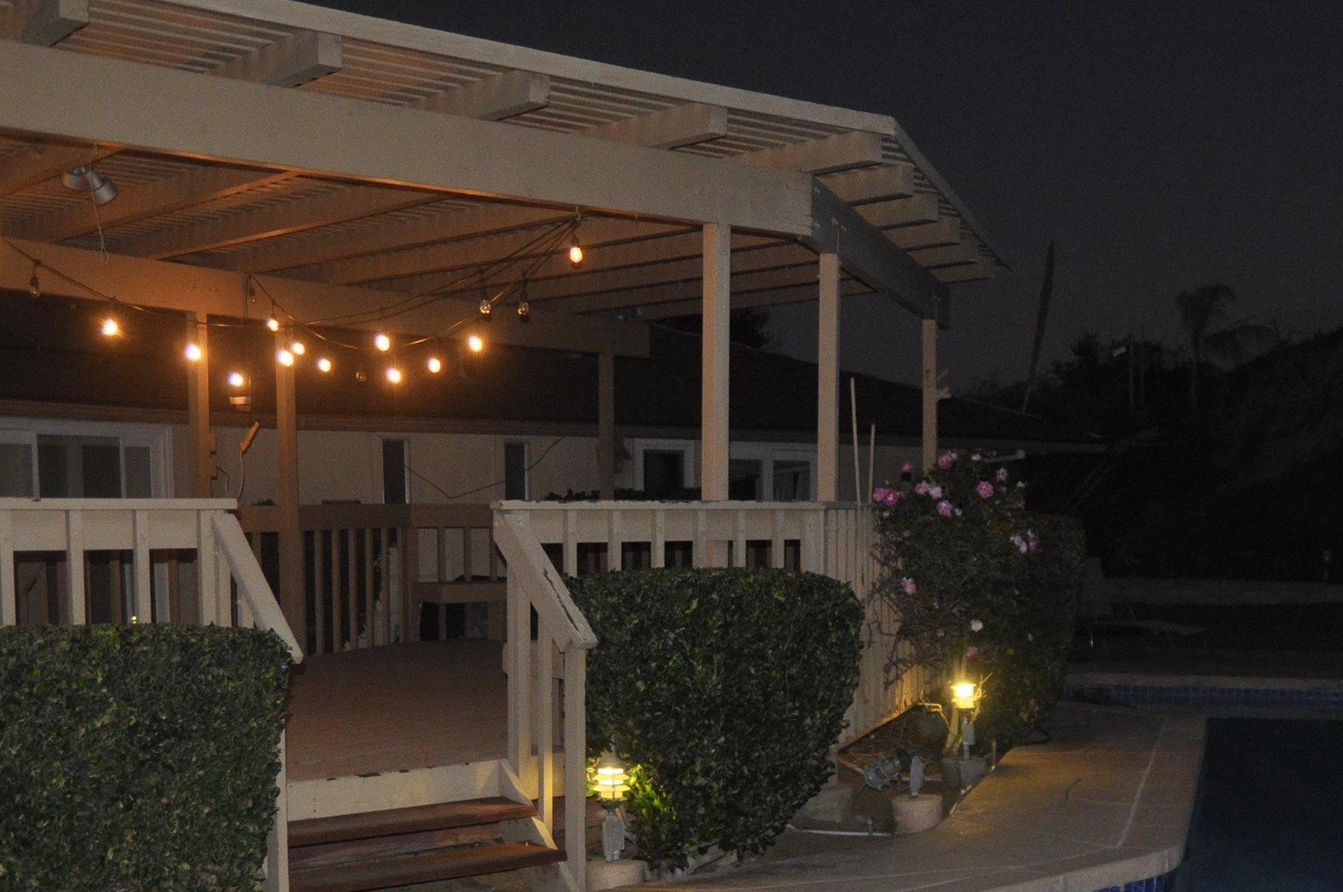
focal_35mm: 91
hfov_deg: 22.3
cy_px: 705
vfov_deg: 14.9
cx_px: 937
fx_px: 3391
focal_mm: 32
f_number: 2.8
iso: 800
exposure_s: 1/60
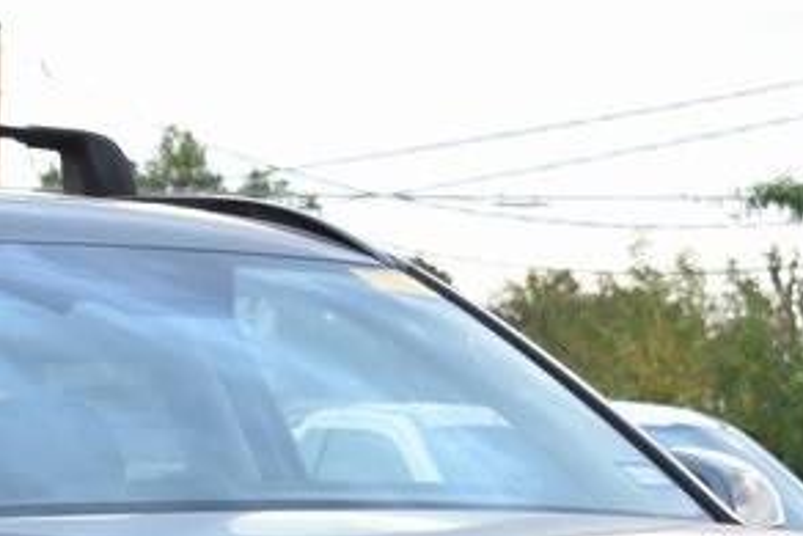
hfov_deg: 7.8
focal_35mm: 263
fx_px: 5869
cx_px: 85
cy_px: 818
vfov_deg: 5.2
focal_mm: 50
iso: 400
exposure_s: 1/60
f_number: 5.6
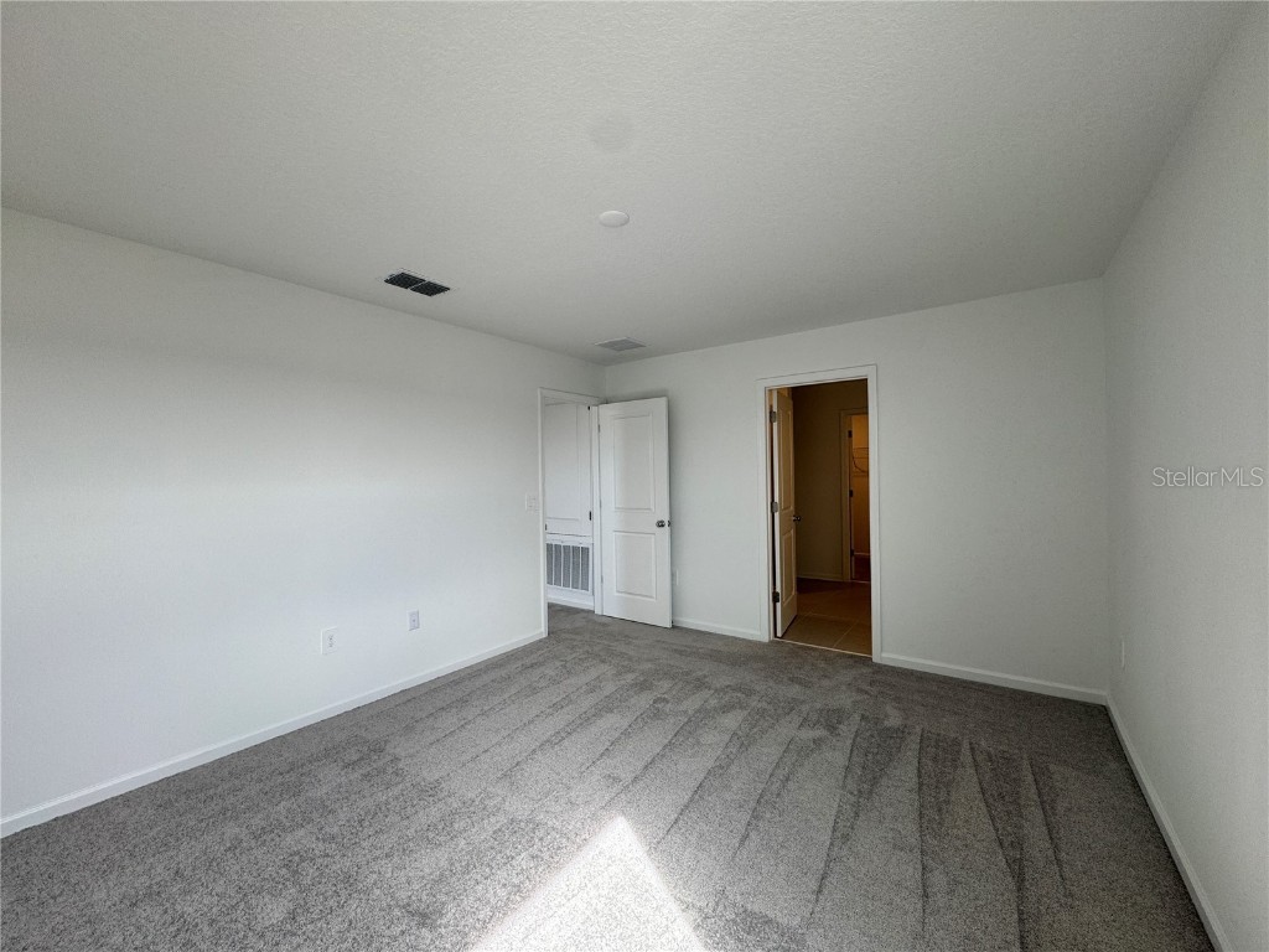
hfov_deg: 102.1
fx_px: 513
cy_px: 476
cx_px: 634
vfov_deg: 85.7
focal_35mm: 14
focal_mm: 2.22
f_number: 2.2
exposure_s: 1/120
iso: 64
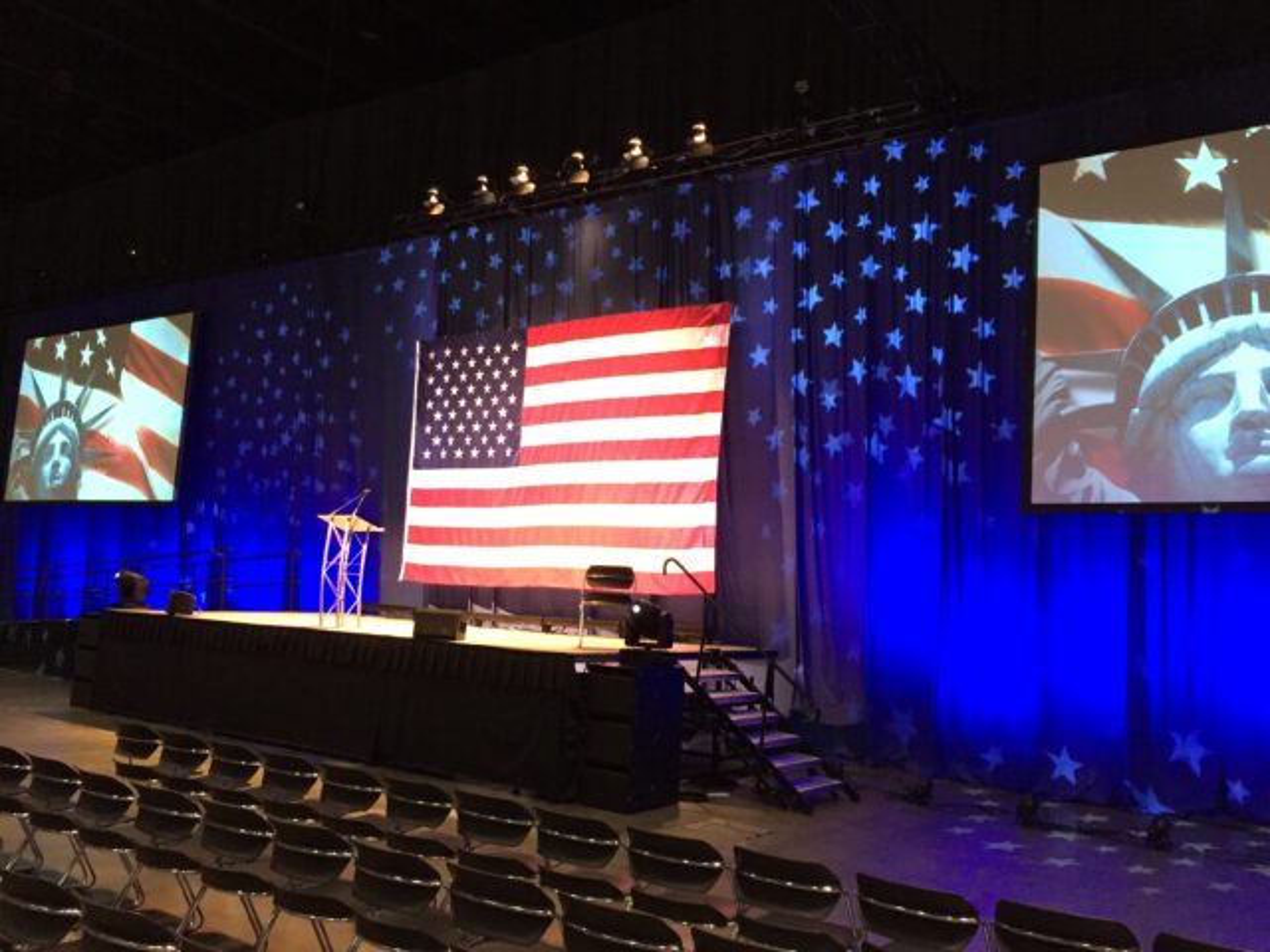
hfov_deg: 61.7
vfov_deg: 48.2
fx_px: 1064
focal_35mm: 29
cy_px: 476
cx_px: 635
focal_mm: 4.15
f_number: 2.2
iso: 250
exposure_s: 1/30
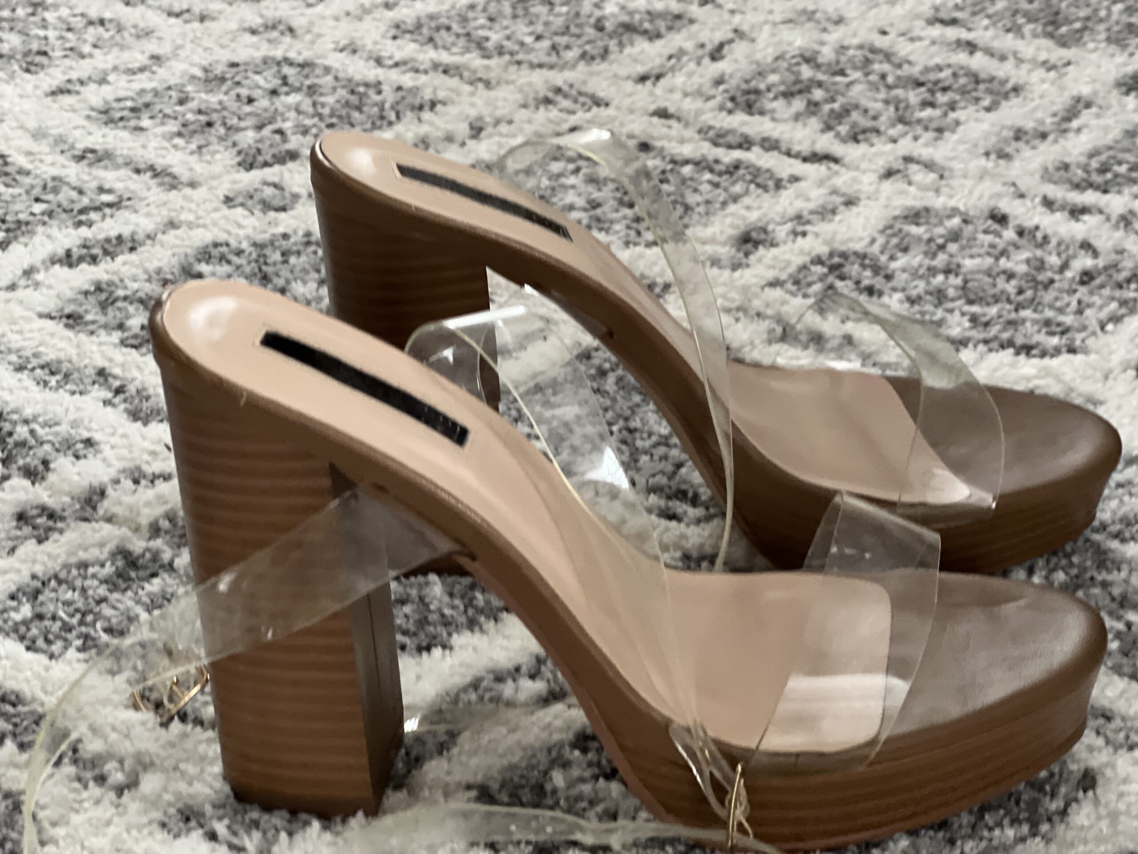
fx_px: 2531
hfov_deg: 25.3
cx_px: 569
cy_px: 427
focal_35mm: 77
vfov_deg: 19.1
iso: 400
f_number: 2.8
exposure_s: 1/27
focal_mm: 9
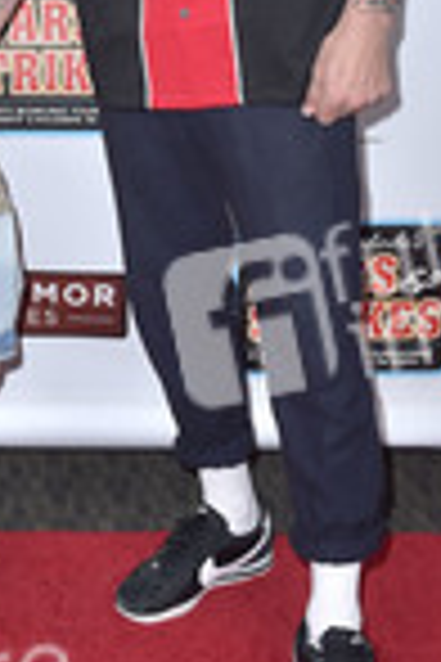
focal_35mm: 87
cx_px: -11
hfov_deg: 15.4
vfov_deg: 22.8
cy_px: 77
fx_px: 1598
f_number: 7.1
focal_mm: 32
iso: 320
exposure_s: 1/250
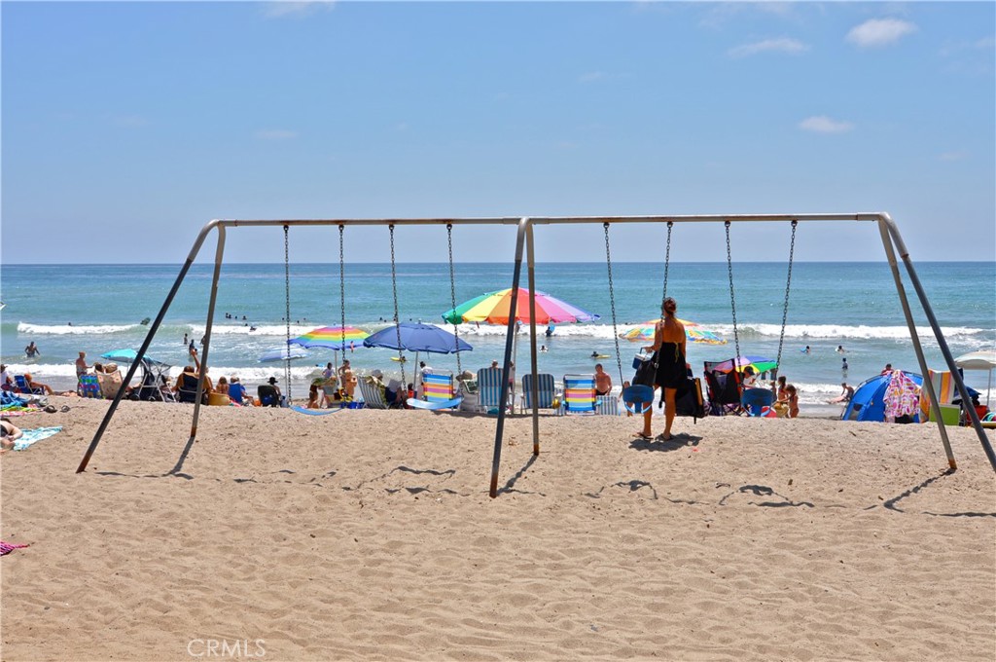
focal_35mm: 36
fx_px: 995
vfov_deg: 36.8
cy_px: 331
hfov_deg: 53.2
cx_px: 498
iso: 200
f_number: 10
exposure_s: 1/400
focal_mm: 24
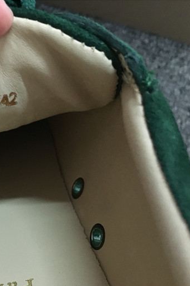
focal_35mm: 41
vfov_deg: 47.4
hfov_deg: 30.7
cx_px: 8
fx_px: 325
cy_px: 145
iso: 320
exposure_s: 1/17
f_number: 2.2
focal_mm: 4.15
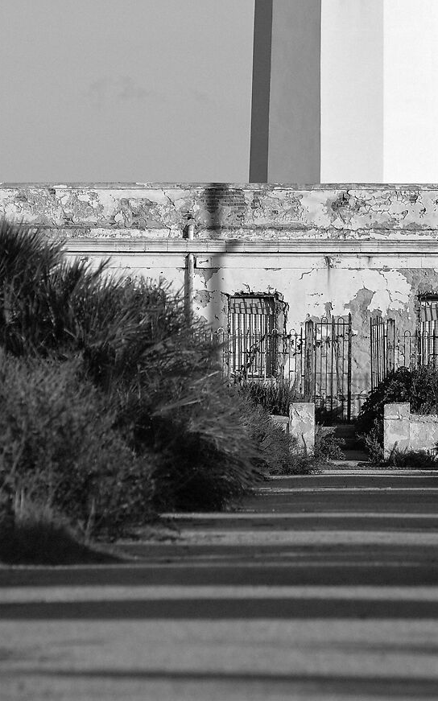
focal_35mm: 486
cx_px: 336
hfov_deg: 2.7
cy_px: -155
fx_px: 9287
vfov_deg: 4.3
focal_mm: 115
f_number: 5.6
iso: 100
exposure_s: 1/250
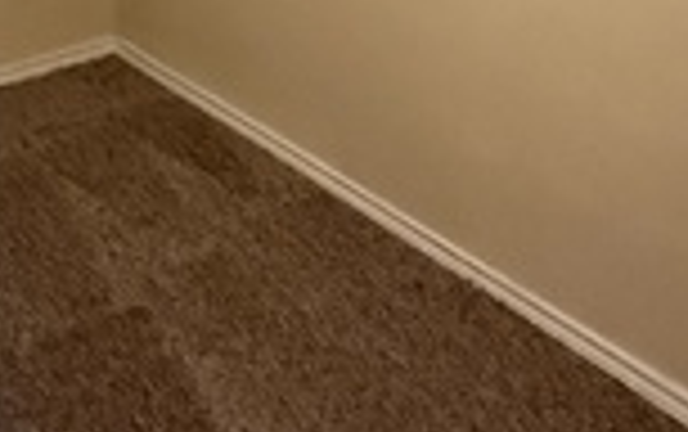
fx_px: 1164
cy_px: -328
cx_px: 346
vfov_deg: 17.4
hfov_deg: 32.9
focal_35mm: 62
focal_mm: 2.22
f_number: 2.2
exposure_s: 1/60
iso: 1250
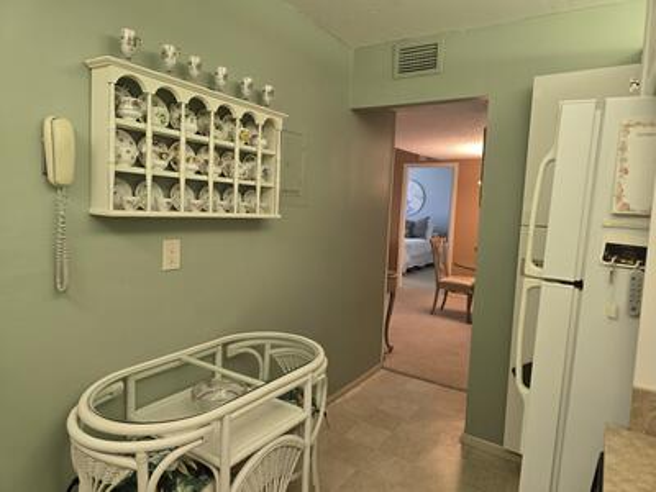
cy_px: 246
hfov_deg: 73.9
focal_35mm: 23
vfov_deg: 58.9
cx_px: 328
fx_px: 436
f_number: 1.7
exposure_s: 1/120
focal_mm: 6.3
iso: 160
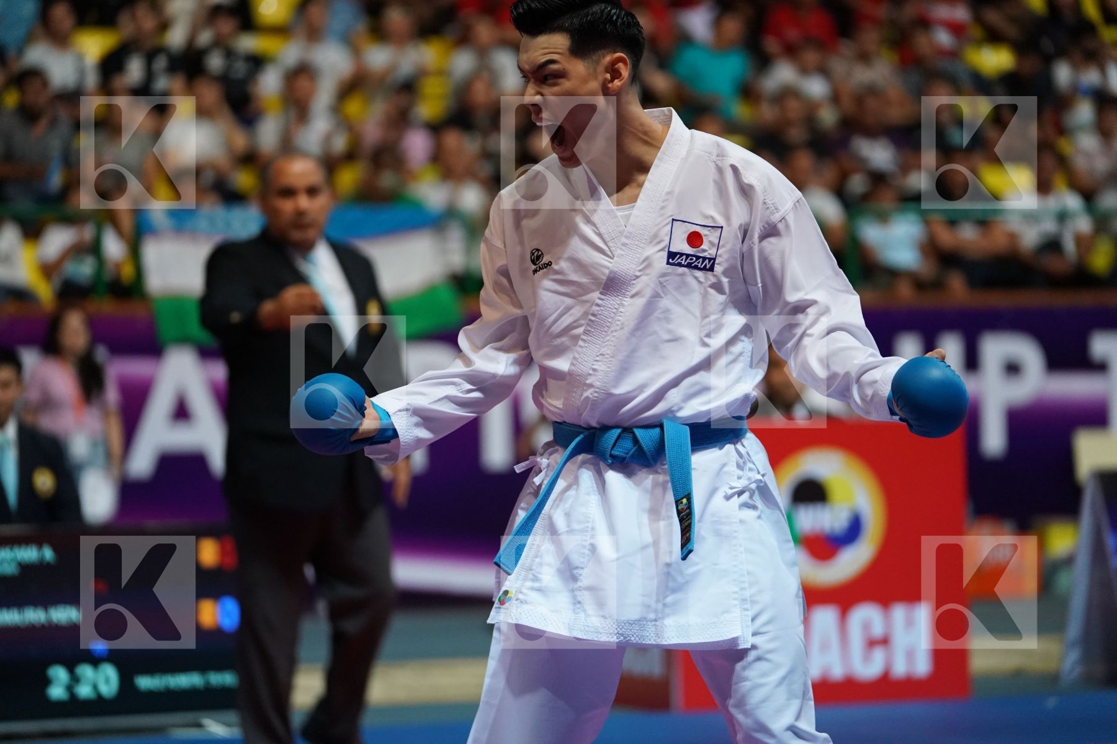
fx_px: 4344
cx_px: 558
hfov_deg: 14.7
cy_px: 372
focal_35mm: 140
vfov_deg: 9.8
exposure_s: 1/1000
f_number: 2.8
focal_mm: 140
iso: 4000
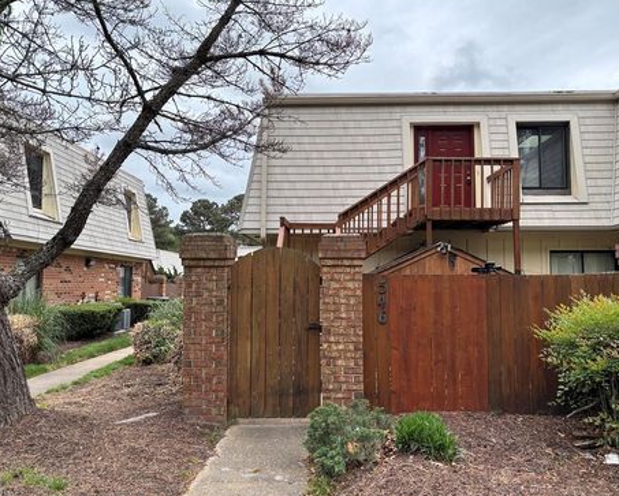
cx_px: 322
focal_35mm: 28
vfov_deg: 51.6
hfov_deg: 62.2
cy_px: 244
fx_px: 513
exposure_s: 1/390
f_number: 1.6
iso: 50
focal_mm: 5.96
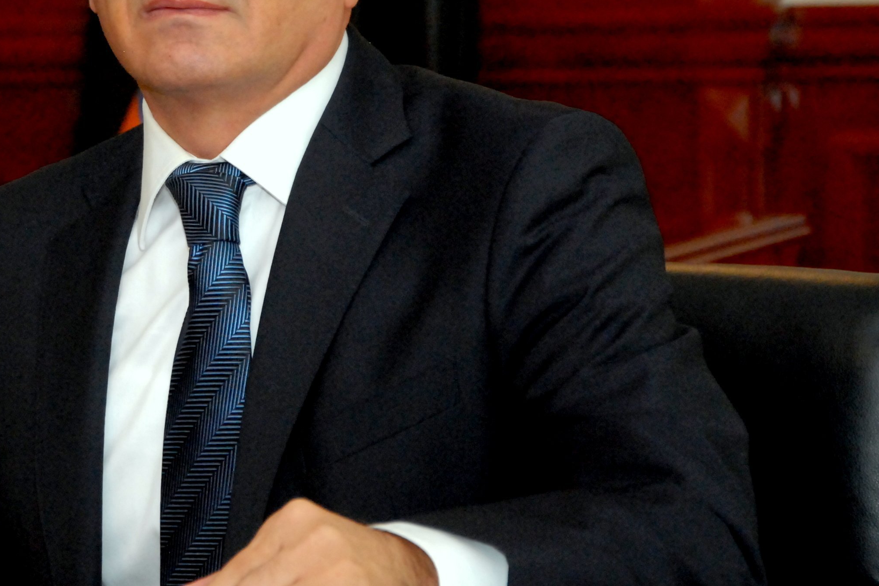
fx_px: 5615
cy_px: 128
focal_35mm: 230
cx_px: 176
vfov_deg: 6.0
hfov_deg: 8.9
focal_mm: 80
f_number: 5.3
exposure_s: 1/60
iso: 1250
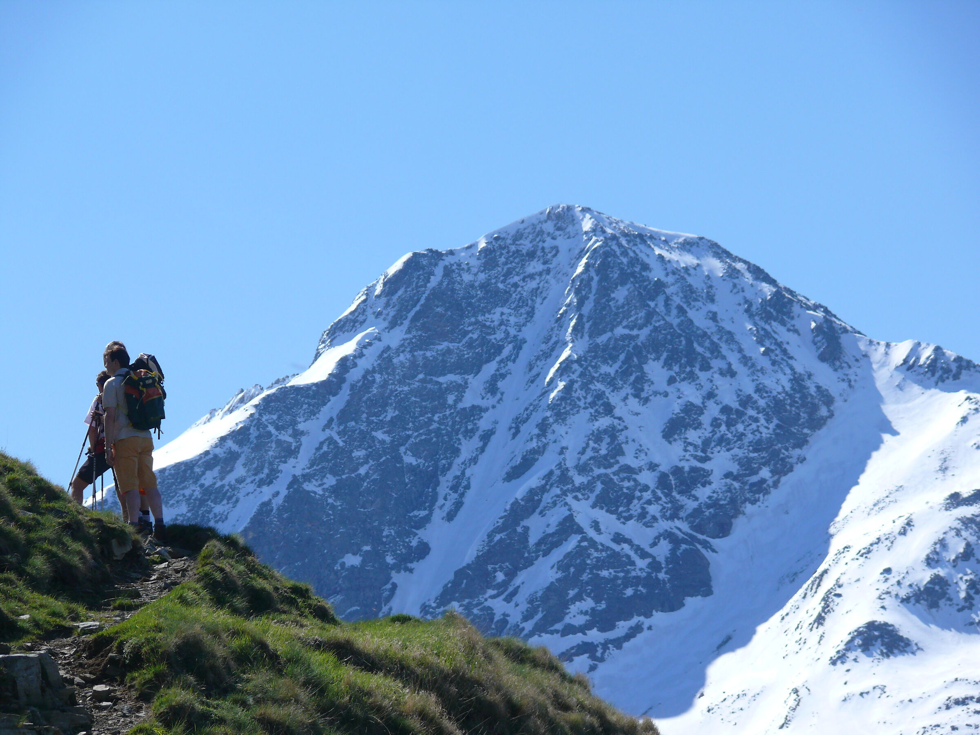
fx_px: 6370
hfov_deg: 8.8
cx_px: 490
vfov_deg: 6.6
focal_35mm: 225
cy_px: 368
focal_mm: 47.5
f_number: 5
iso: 100
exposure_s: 1/250
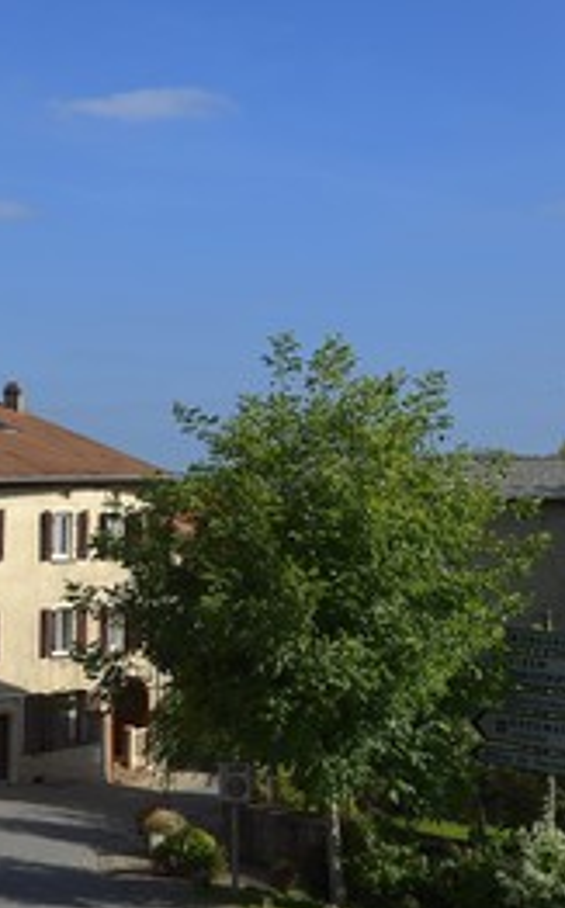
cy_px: 440
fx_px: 1780
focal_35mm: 72
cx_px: -142
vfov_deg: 28.6
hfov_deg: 17.1
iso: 200
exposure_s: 1/800
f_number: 6.3
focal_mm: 44
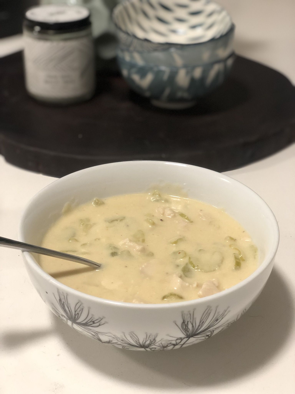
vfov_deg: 36.8
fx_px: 591
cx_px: 148
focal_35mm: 52
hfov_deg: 28.0
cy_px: 197
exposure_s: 1/25
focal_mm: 6
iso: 125
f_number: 2.4
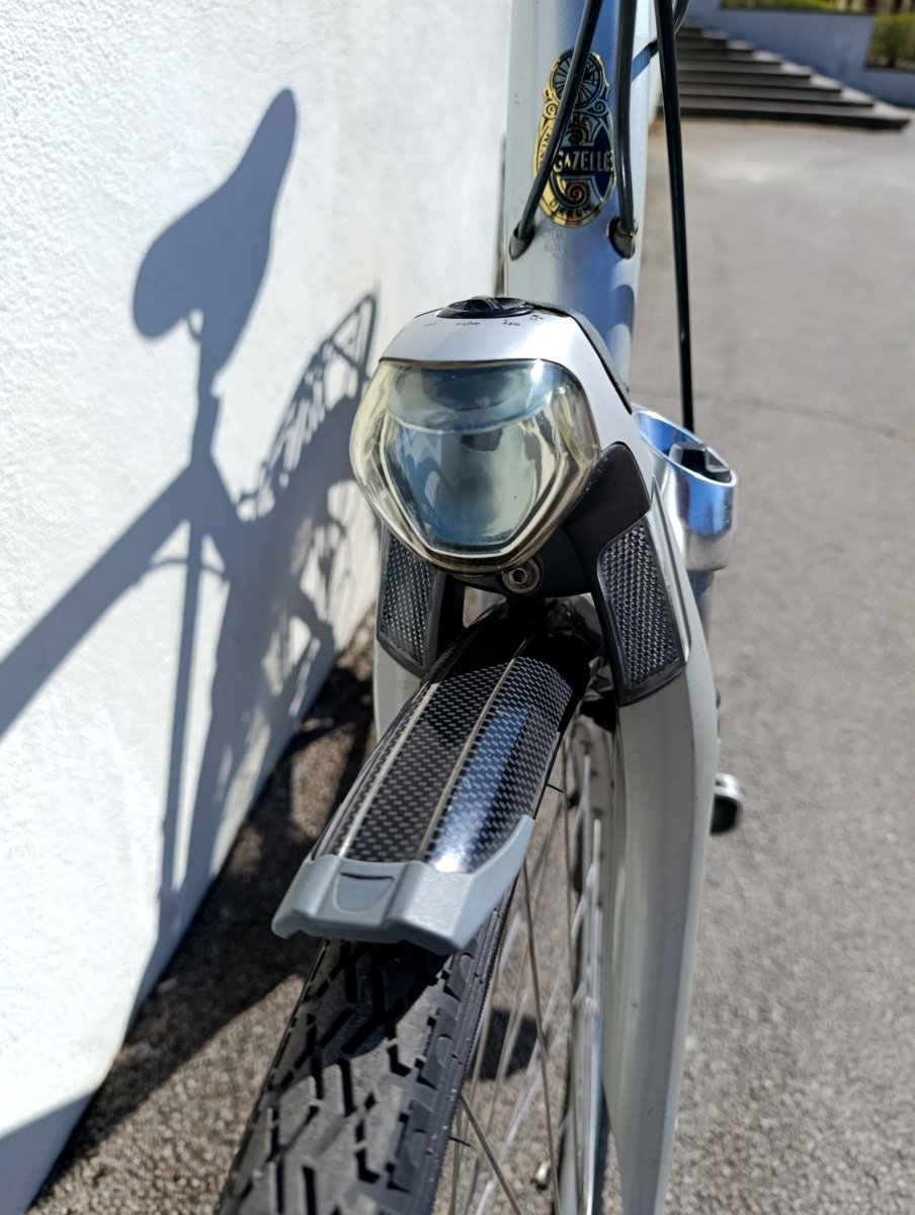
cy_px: 608
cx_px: 458
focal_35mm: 23
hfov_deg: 59.0
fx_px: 808
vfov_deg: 73.8
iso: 50
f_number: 1.65
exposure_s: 1/562
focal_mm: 6.11
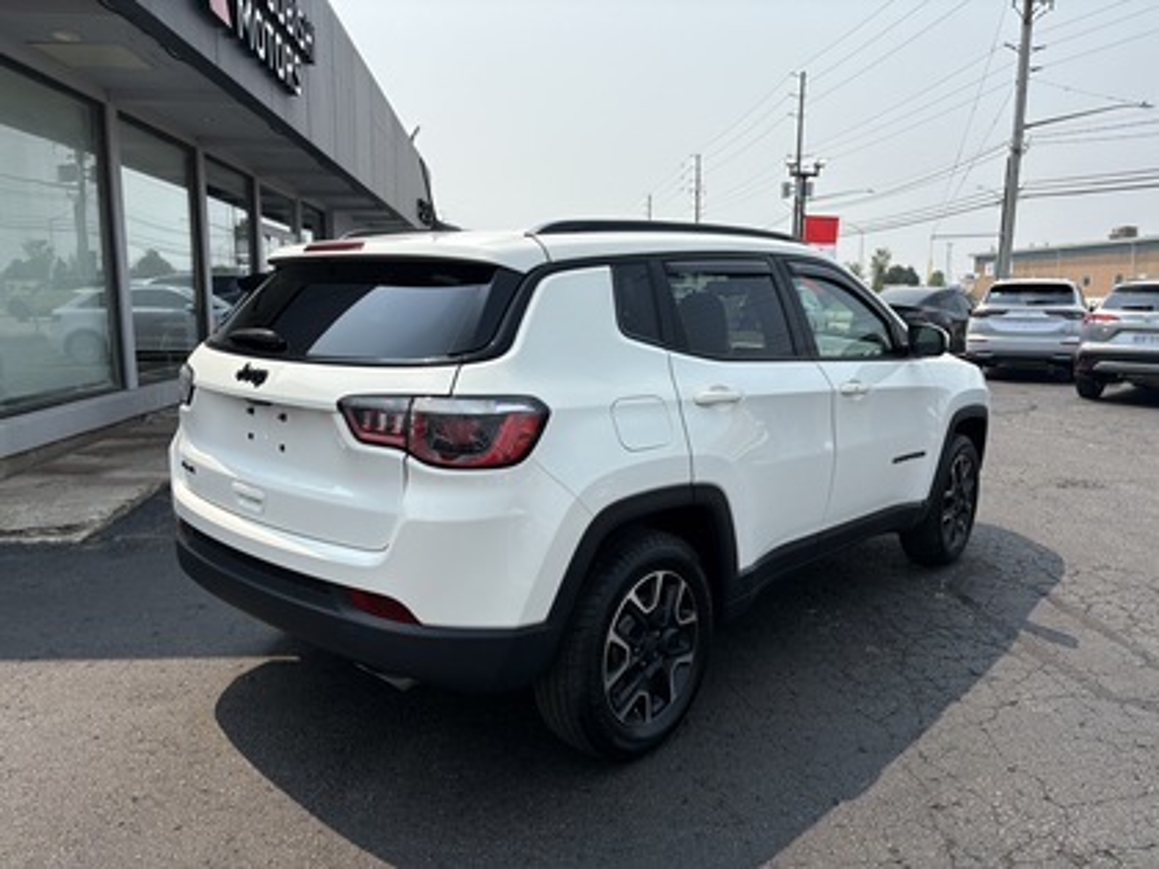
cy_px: 434
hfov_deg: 67.3
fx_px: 871
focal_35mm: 26
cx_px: 580
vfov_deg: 53.1
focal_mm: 5.96
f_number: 1.6
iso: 50
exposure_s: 1/4950
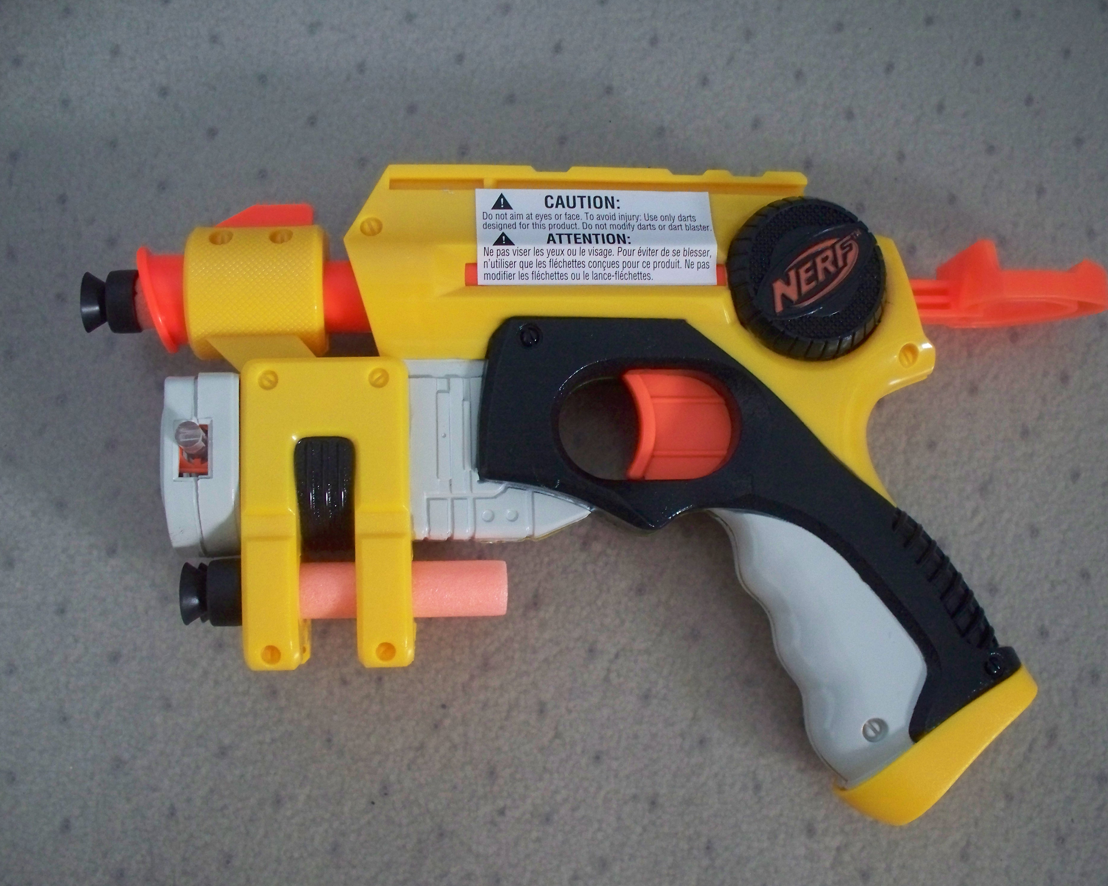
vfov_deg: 39.2
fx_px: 1246
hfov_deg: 47.9
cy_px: 440
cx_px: 582
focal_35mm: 38
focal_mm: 7.54
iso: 400
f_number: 2.8
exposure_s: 1/40
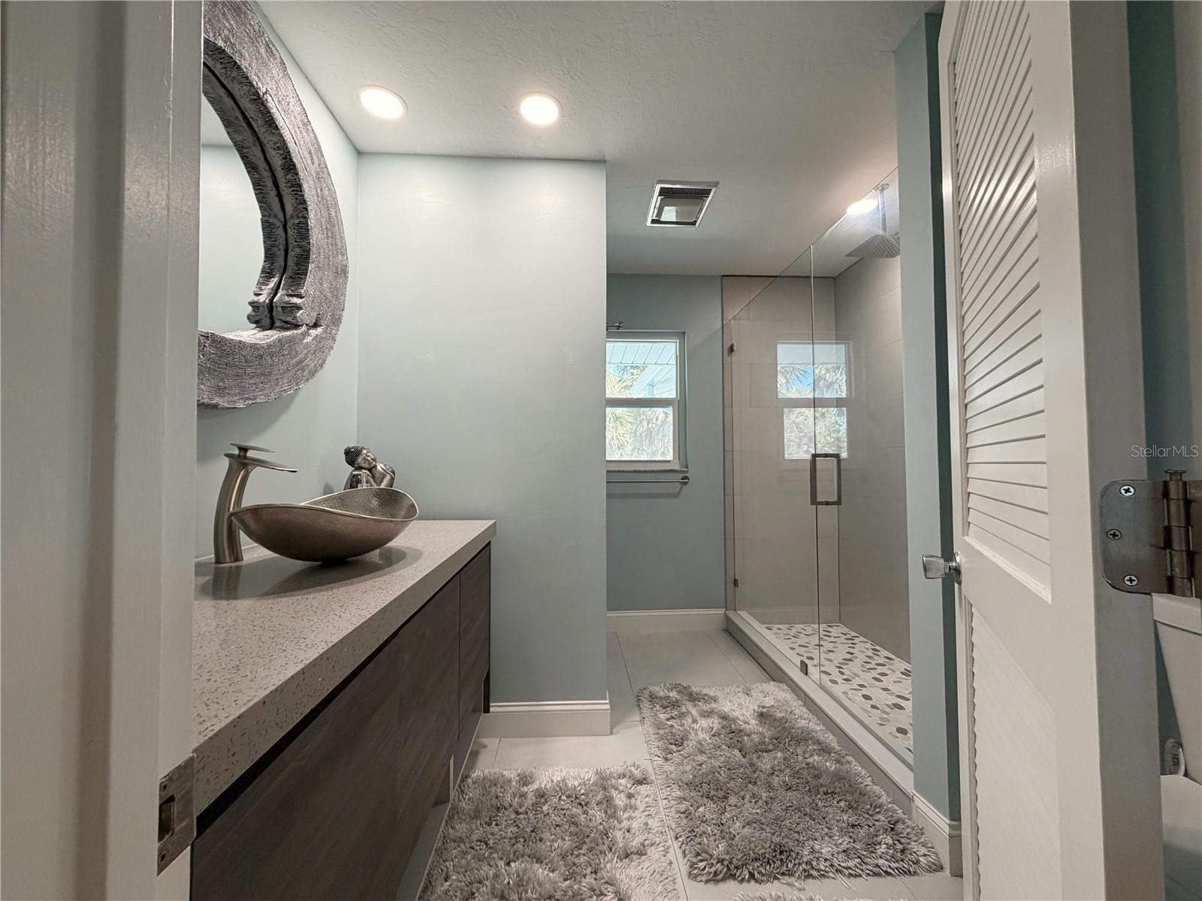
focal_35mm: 14
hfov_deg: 102.1
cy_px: 450
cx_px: 601
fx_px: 486
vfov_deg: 85.7
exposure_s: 1/120
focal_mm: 2.2
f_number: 2.2
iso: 200
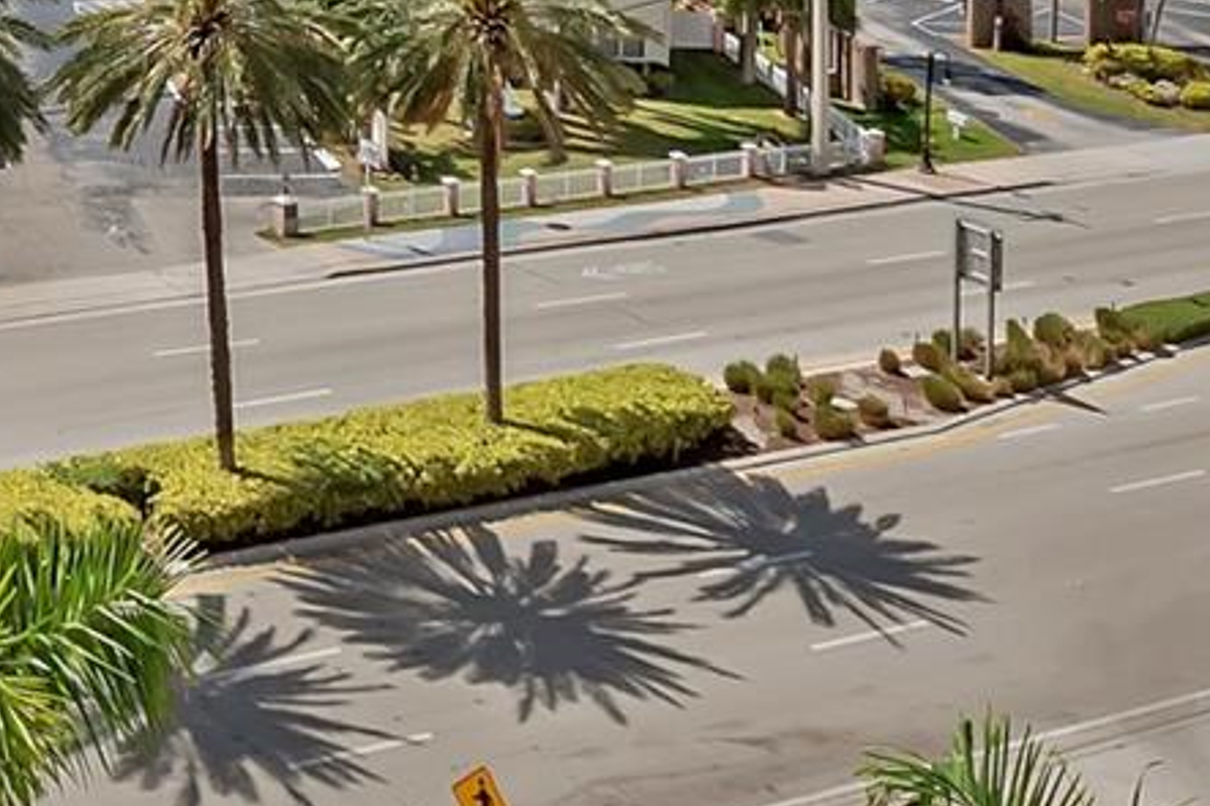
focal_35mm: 65
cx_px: -161
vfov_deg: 17.6
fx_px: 2184
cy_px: -566
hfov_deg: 27.9
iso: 100
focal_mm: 12
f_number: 8
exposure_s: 1/1600
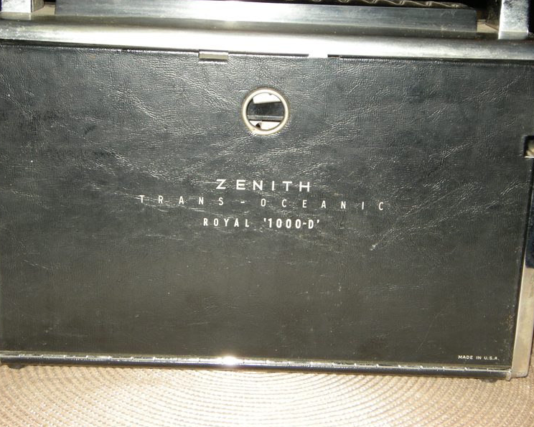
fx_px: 1011
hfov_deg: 29.6
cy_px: 214
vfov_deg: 23.8
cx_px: 256
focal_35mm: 64
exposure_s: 1/120
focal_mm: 10.1
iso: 84
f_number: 4.1
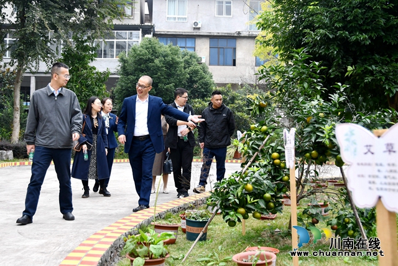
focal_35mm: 40
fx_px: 442
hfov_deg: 48.4
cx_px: 199
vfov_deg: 33.4
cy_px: 133
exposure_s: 1/250
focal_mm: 27
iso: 400
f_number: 4.5
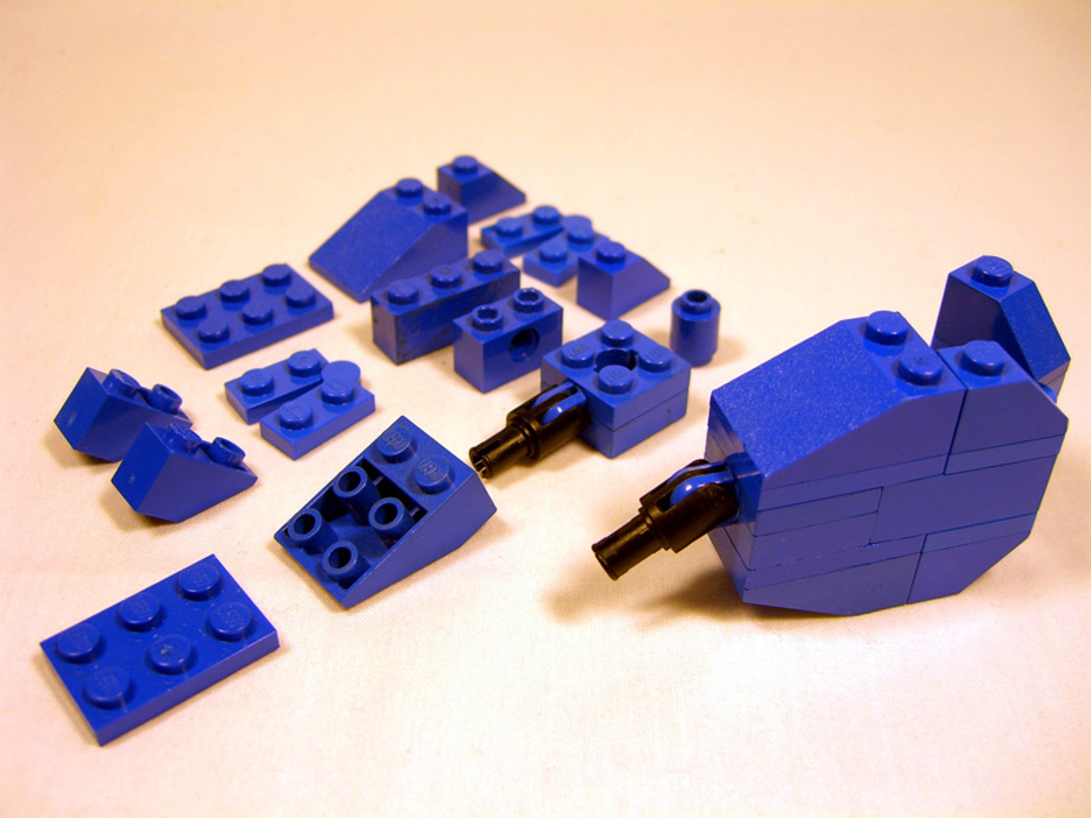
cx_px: 546
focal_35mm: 38
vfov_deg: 37.7
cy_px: 409
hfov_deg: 49.0
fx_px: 1198
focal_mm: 7.9
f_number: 2.8
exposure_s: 1/60
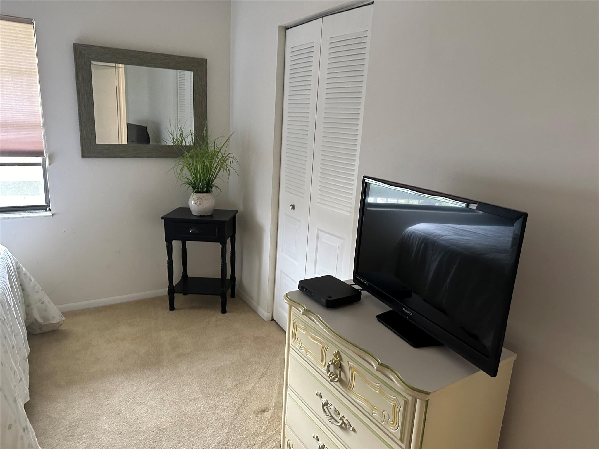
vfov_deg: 56.8
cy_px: 224
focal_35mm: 24
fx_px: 415
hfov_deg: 71.6
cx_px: 300
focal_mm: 6.86
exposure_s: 1/60
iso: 500
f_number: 1.78
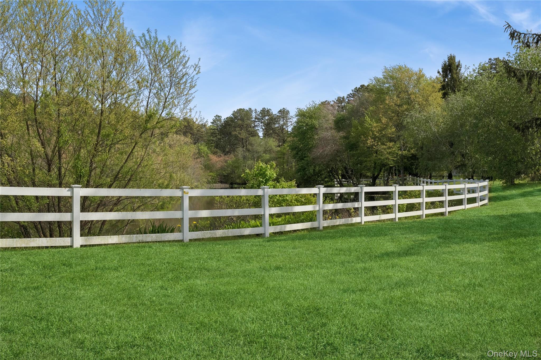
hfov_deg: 53.2
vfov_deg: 36.8
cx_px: 270
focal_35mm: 36
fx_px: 541
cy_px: 180
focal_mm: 24
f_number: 8
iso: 640
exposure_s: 1/5000
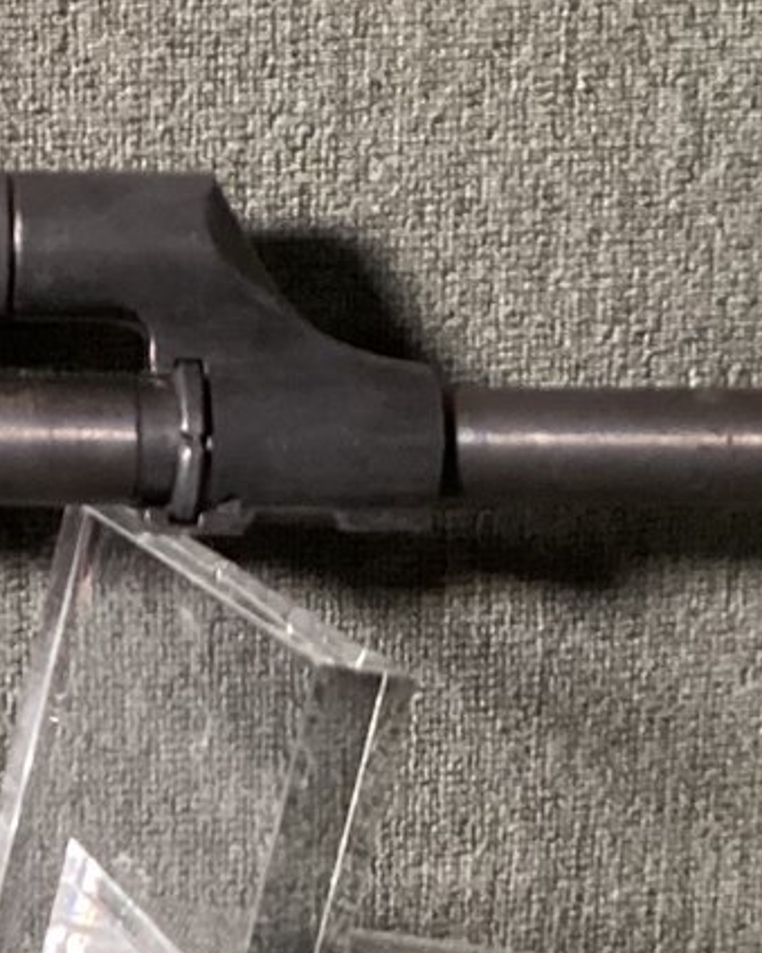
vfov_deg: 17.6
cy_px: 750
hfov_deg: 13.9
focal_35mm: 108
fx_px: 3046
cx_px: -138
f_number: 2.4
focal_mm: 3.3
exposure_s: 1/25
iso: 400
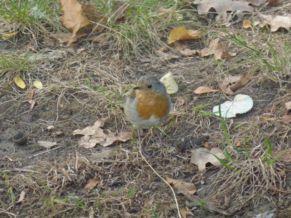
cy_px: 109
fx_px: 3884
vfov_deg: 3.2
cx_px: 146
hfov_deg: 4.3
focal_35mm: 462
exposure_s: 1/100
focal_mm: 68.8
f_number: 5.9
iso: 400
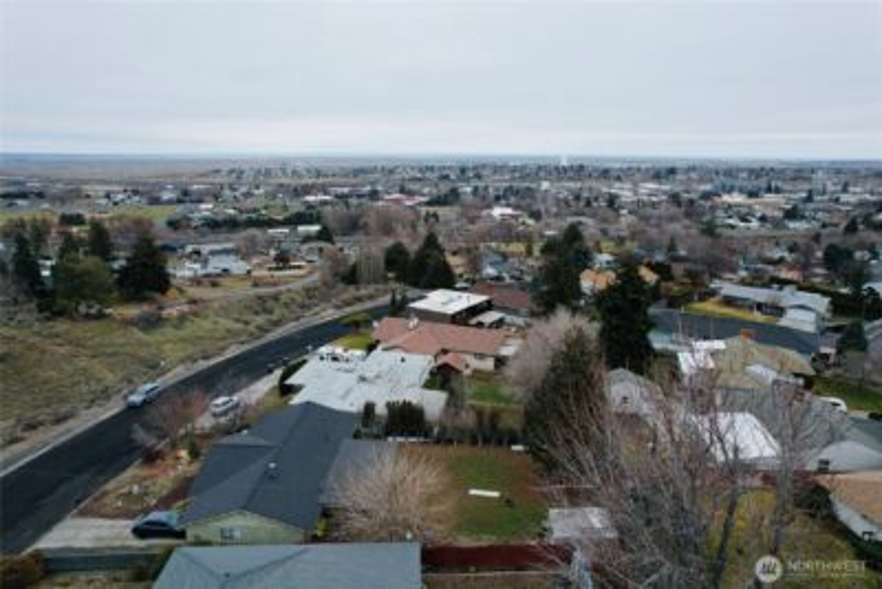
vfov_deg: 57.3
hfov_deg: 78.6
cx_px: 441
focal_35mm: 22
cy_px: 294
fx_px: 539
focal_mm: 8.38
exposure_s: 1/40
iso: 100
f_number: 2.8
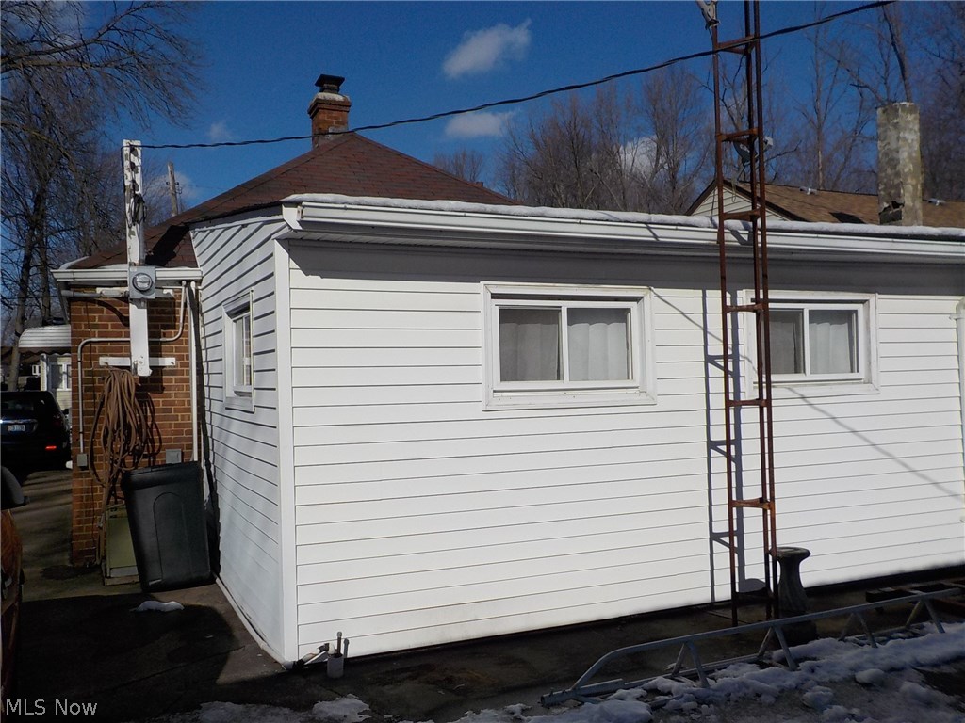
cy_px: 362
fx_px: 836
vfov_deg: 46.8
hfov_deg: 60.0
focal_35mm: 30
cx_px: 482
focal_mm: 4.1
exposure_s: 1/1250
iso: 125
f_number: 6.6
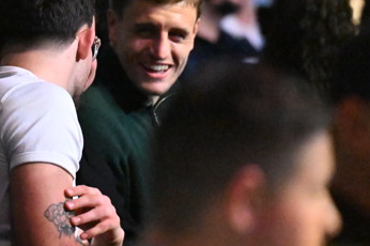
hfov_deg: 3.4
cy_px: 113
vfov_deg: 2.3
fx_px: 6150
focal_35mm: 599
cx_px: 70
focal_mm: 200
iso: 25600
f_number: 2.8
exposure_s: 1/1600
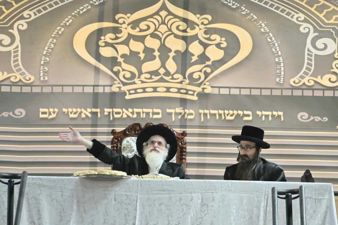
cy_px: 112
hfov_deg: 6.9
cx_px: 169
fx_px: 2816
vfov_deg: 4.6
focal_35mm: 300
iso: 500
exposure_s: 1/250
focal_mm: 200
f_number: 2.8
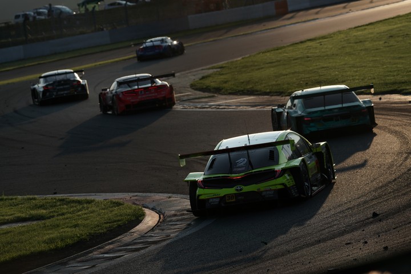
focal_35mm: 200
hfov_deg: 10.3
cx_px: 206
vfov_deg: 6.9
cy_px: 137
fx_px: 2283
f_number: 7.1
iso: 200
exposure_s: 1/1000
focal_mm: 200
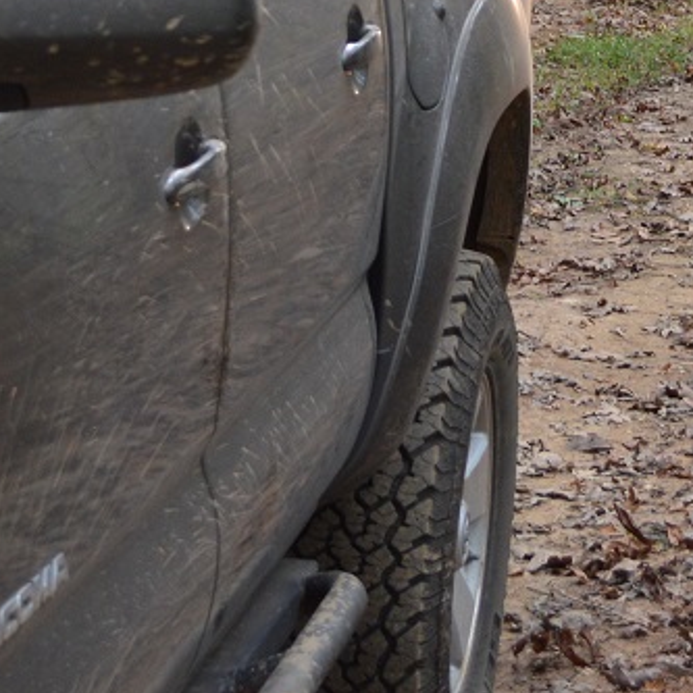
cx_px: 433
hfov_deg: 10.8
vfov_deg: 10.6
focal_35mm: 161
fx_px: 3647
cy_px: -248
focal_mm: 28
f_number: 4.5
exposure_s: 1/80
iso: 400
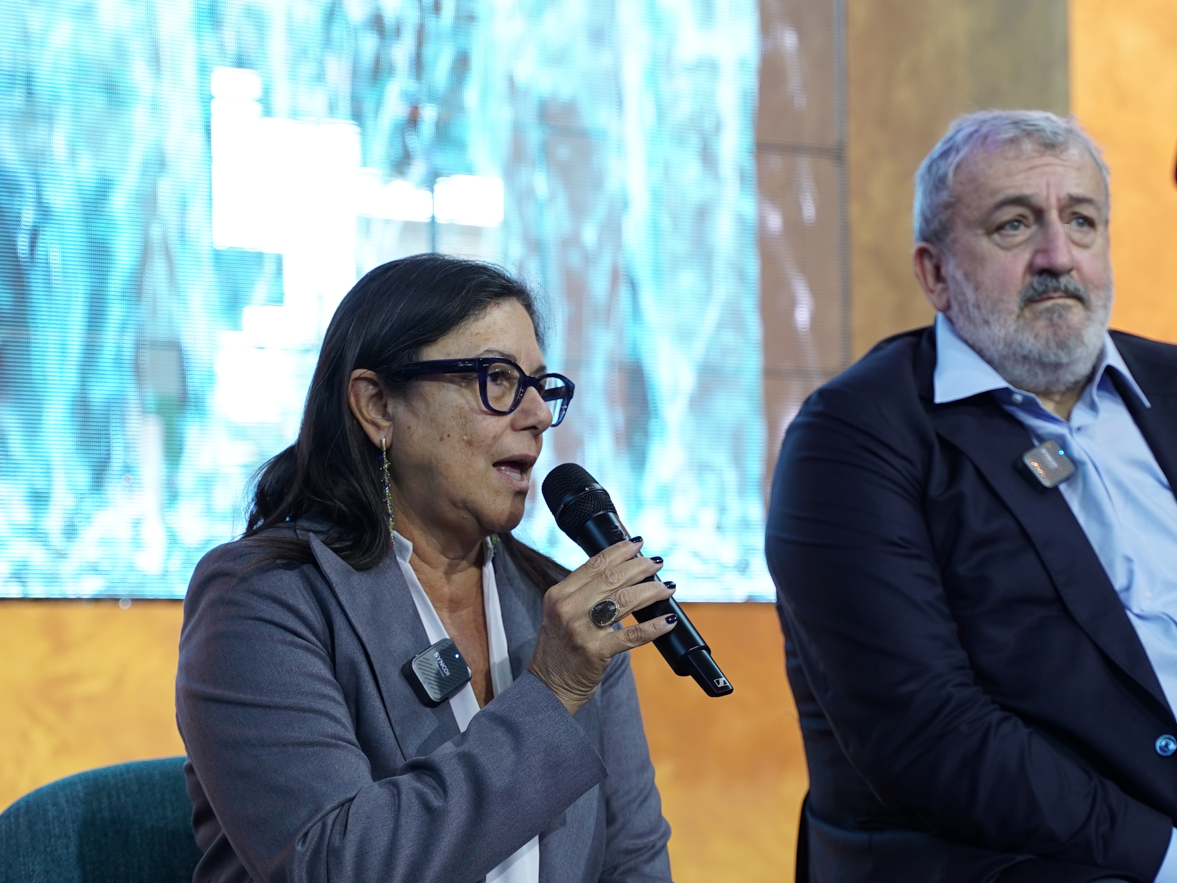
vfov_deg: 17.2
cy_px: 505
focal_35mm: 86
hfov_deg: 22.7
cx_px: 660
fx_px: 2924
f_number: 3.5
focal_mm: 58
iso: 640
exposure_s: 1/125
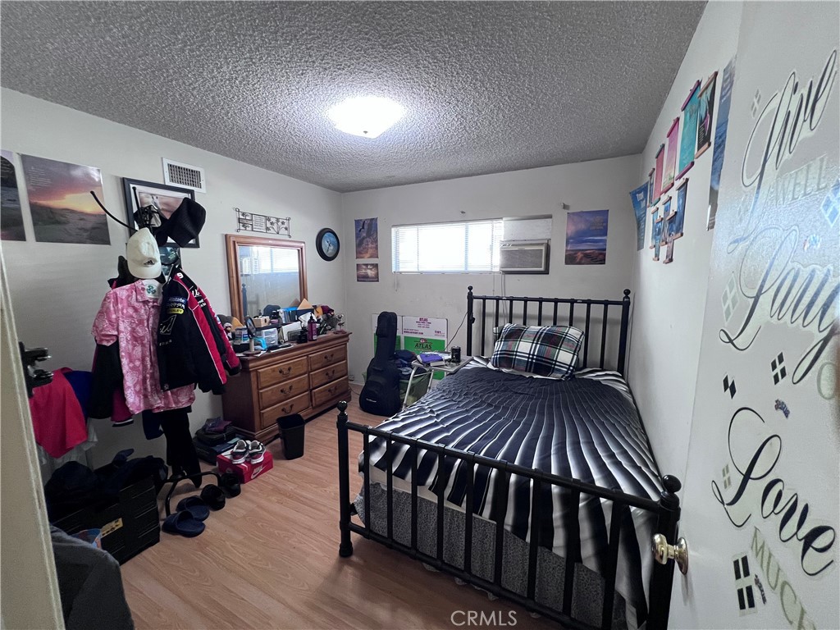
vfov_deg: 89.9
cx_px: 420
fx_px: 315
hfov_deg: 106.2
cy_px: 315
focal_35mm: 13
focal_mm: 1.57
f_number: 1.8
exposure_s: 1/60
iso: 320
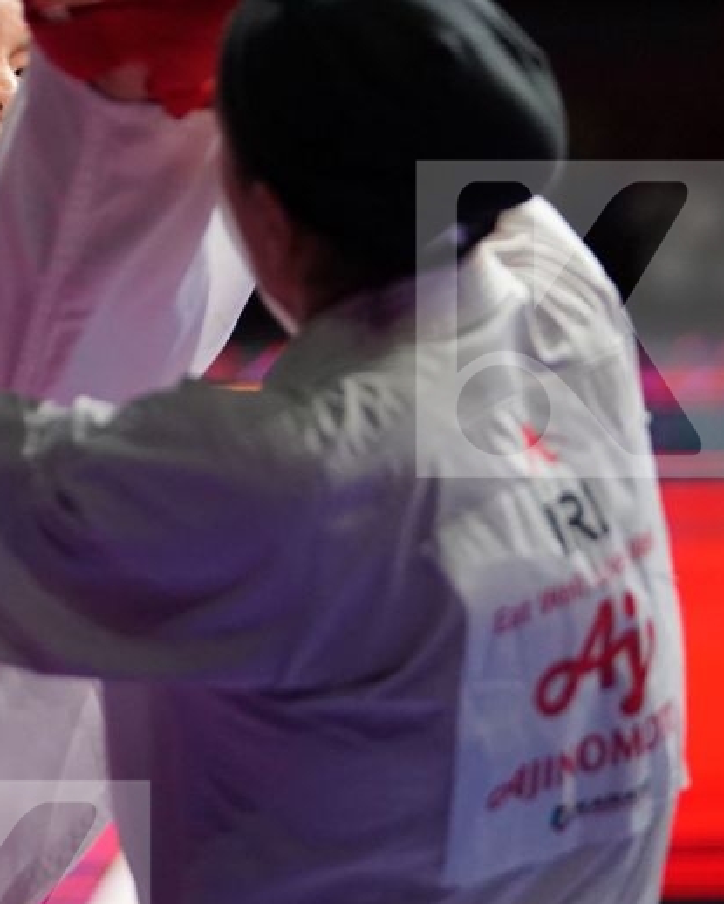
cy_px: 319
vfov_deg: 3.4
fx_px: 15093
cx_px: -12
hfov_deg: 2.7
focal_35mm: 564
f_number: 2.8
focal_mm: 173
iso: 2500
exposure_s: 1/1000
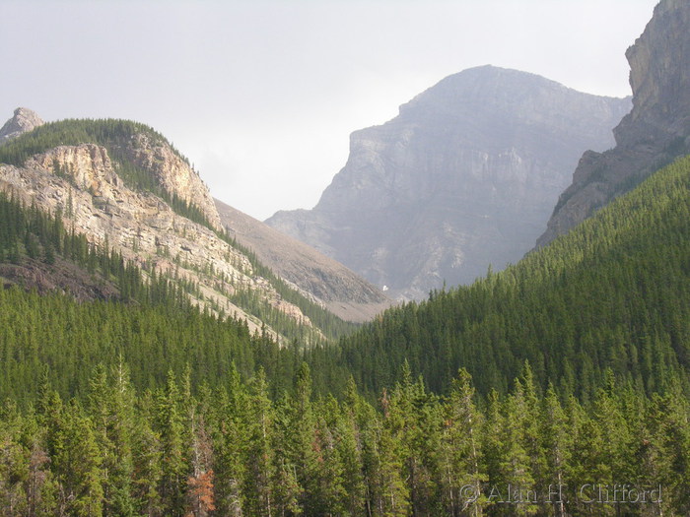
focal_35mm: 78
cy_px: 258
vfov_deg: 18.9
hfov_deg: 25.0
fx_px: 1555
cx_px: 345
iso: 200
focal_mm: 19.8
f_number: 7.6
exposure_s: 1/213
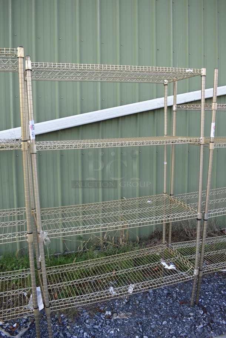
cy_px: 169
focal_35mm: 27
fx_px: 254
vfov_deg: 67.3
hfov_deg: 48.0
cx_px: 113
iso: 320
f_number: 5.6
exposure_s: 1/250
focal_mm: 18
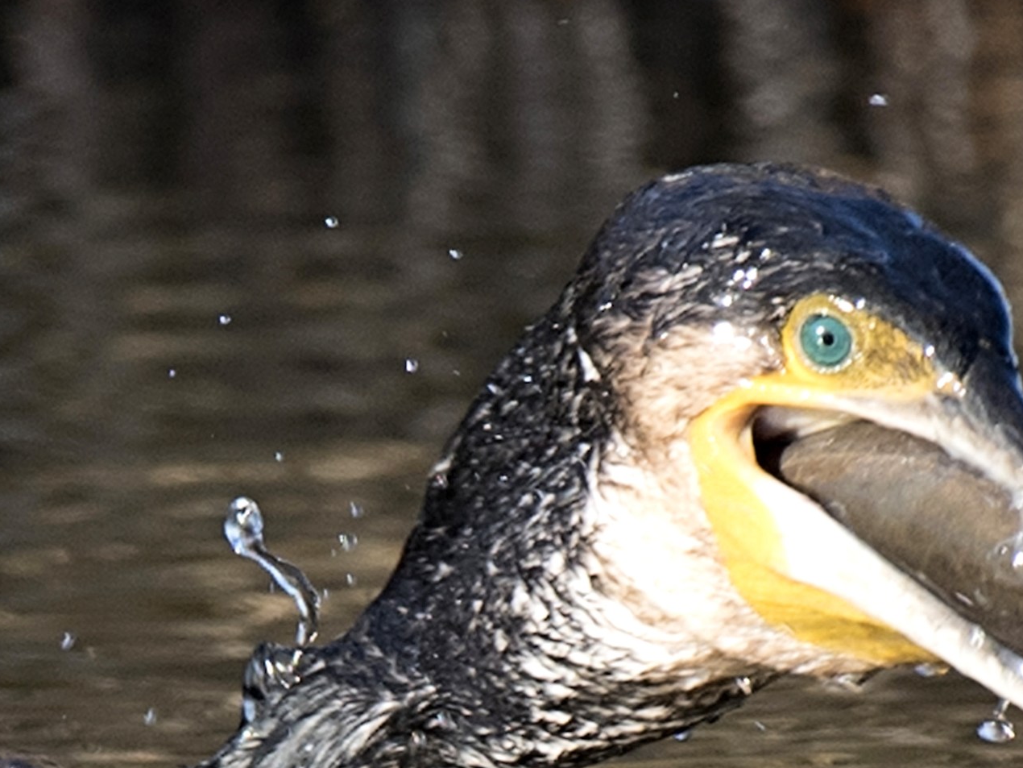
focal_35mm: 909
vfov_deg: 1.6
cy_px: 603
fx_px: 26869
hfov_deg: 2.2
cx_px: 627
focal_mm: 500
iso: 400
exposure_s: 1/400
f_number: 8
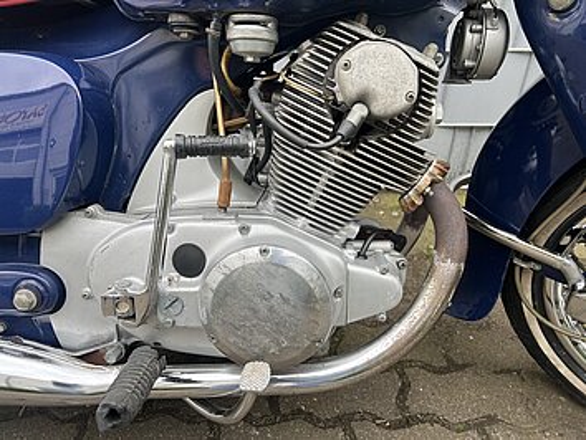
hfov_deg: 67.3
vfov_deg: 53.1
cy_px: 220
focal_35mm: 26
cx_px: 293
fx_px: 440
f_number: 1.5
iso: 50
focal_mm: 5.7
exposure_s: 1/426
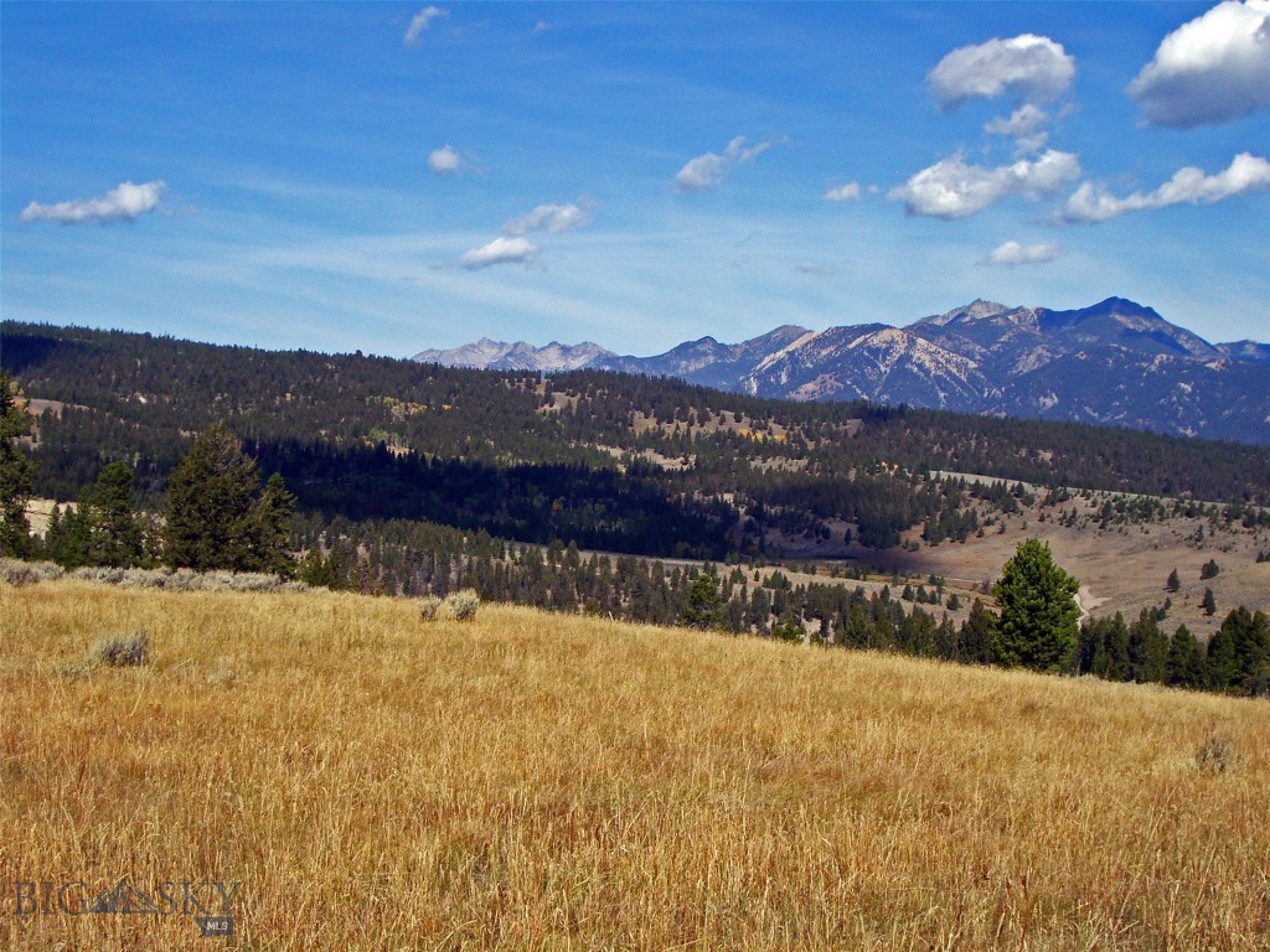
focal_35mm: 49
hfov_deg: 38.9
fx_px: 1798
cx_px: 635
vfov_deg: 29.7
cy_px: 476
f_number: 5
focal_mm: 8.2
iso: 80
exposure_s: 1/500
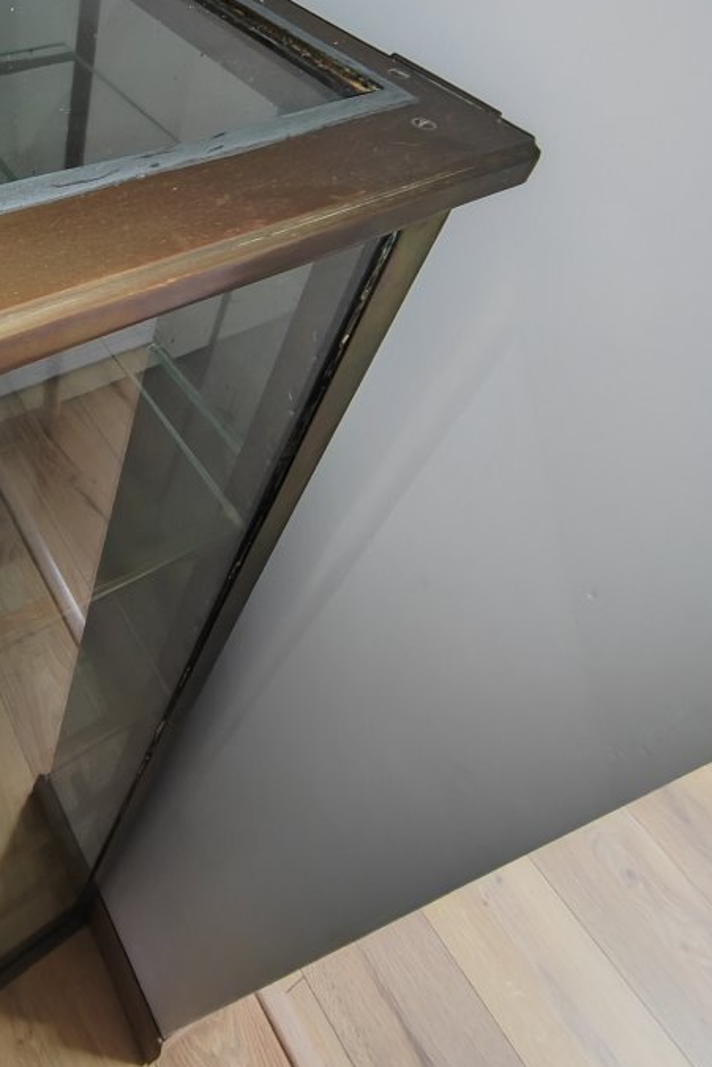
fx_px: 712
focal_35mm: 24
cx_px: 51
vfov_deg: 67.5
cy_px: 229
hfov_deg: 47.0
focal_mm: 2.16
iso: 1000
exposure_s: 1/33
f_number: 2.2
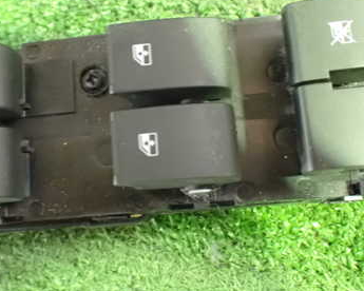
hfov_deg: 36.5
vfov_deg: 29.7
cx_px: 140
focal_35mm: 51
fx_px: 549
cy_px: 129
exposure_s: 1/15
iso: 1600
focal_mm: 5.4
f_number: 2.3
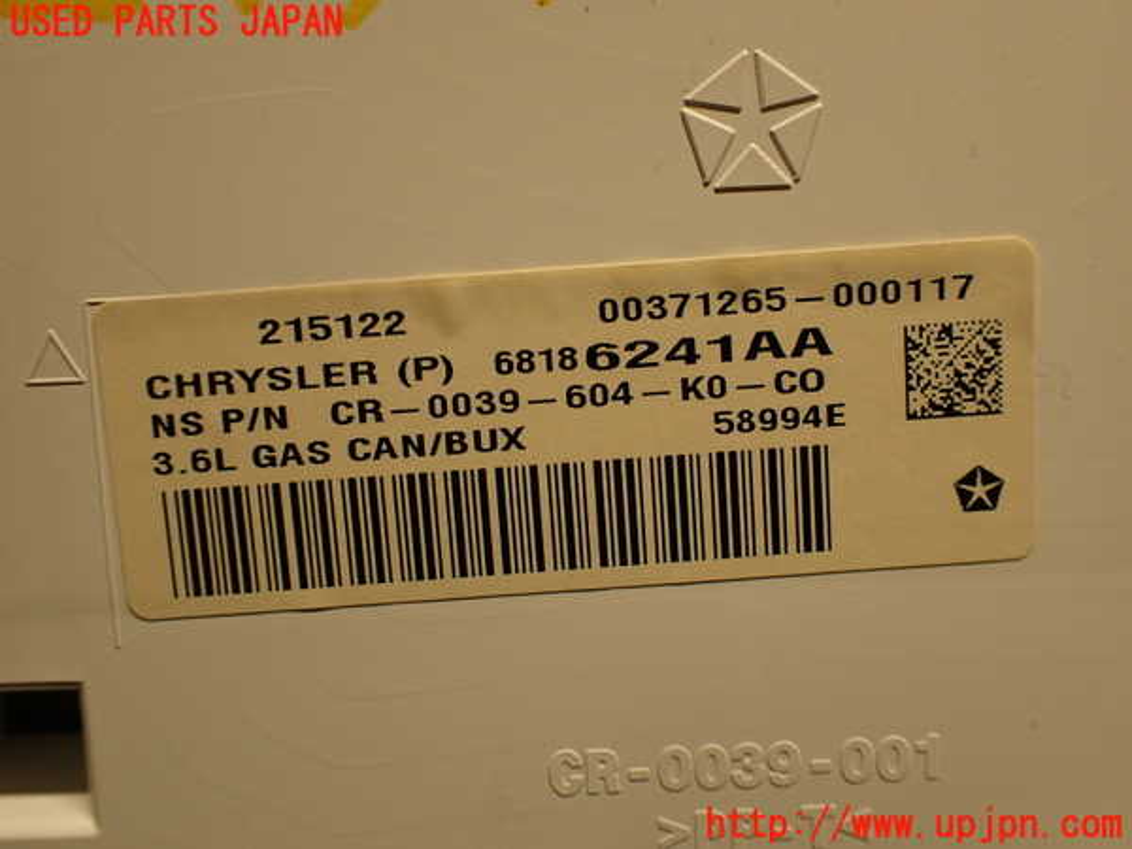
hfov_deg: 56.8
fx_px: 1046
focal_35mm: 32
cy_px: 424
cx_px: 566
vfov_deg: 44.2
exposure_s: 1/30
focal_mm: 5.79
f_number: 2.4
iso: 200
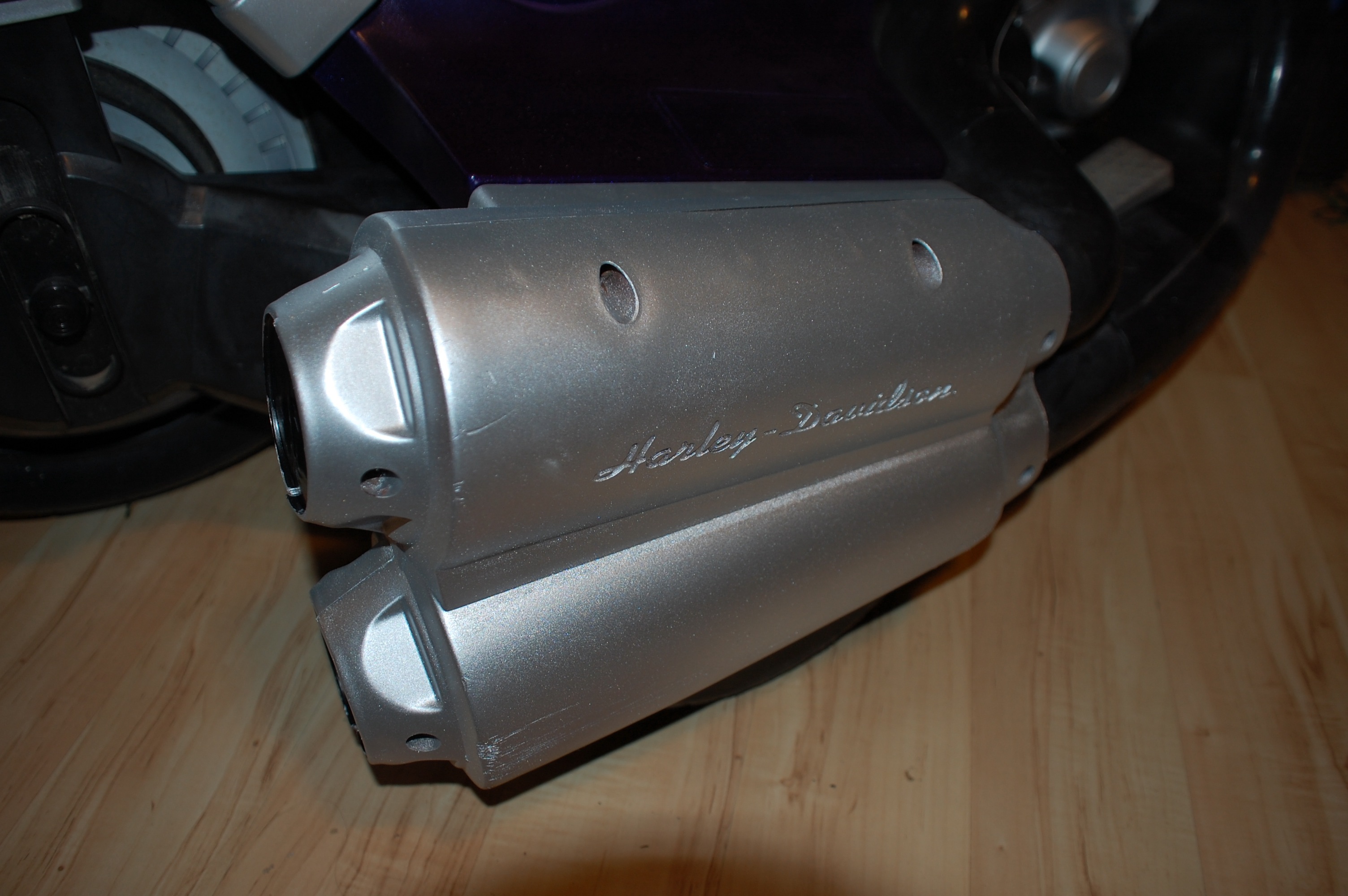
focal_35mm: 27
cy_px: 448
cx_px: 674
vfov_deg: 47.8
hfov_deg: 67.4
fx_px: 1010
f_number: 3.5
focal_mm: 18
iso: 200
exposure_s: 1/60
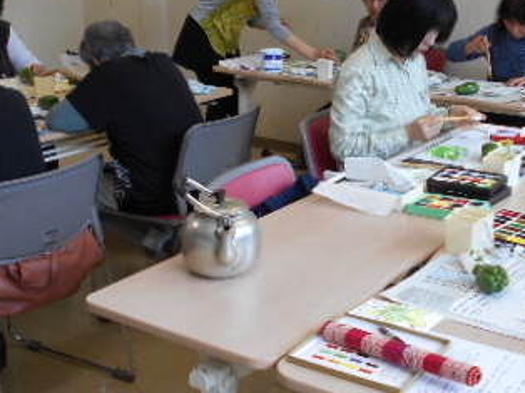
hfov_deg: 36.0
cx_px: 333
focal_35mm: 53
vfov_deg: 27.5
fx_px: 803
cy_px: 166
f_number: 3.2
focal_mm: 4.6
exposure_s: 1/30
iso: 80
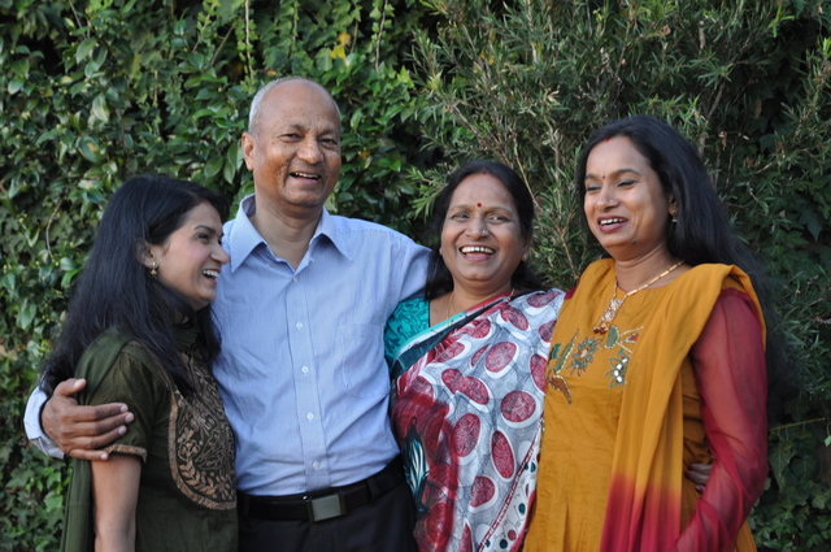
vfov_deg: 18.1
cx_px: 416
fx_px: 1729
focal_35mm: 75
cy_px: 276
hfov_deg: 27.0
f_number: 5
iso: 400
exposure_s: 1/80
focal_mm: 50
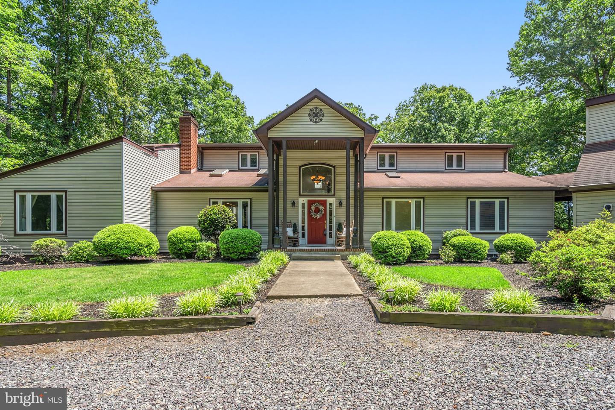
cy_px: 205
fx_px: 290
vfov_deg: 70.4
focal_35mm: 17
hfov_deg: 93.3
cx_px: 308
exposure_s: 1/250
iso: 250
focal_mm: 17
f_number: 10
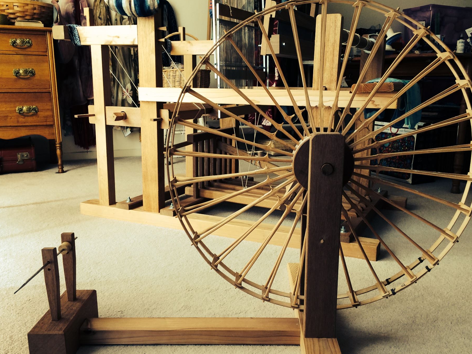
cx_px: 252
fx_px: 464
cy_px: 184
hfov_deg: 53.9
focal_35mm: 34
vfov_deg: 41.8
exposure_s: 1/30
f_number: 2.2
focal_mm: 4.12
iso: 80
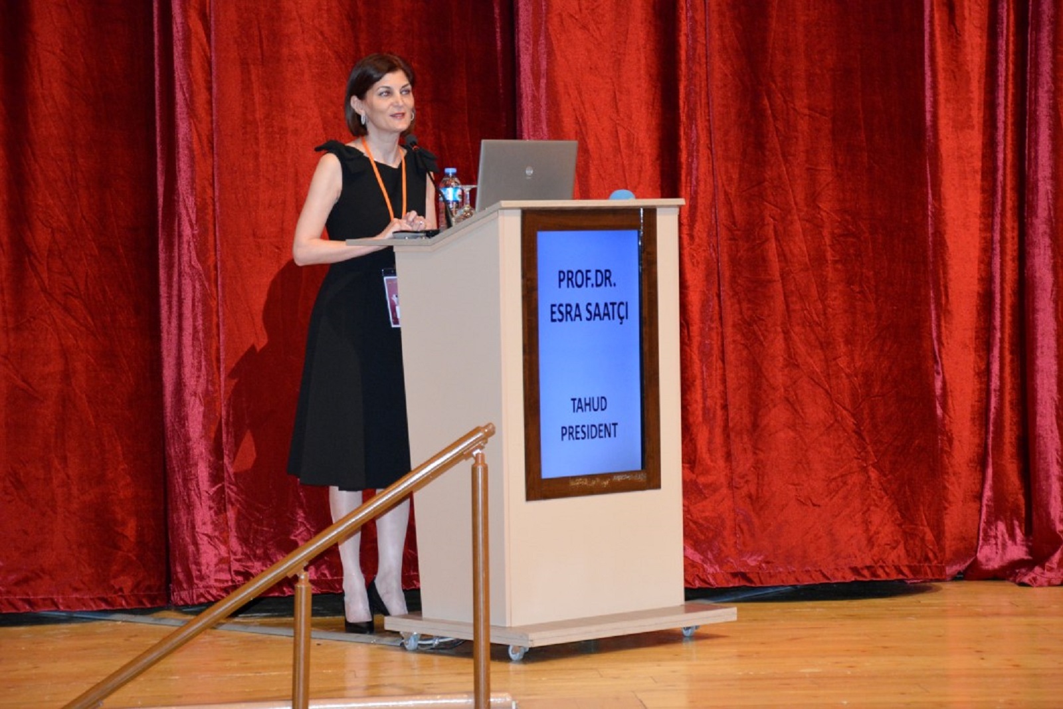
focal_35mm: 105
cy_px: 354
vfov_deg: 13.0
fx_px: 3100
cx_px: 532
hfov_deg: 19.5
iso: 2500
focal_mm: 70
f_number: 5.3
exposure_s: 1/60
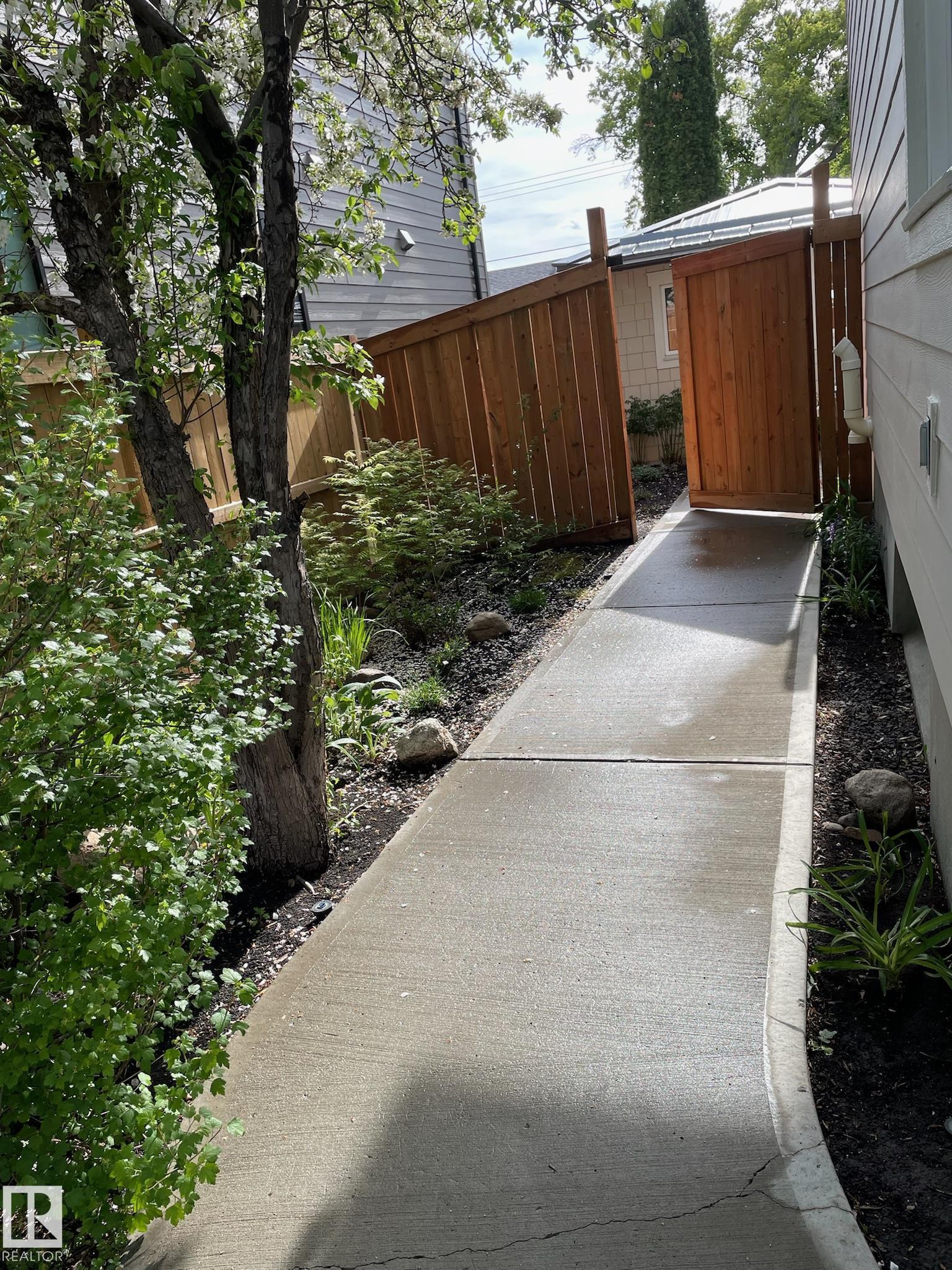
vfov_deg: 67.3
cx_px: 476
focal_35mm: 26
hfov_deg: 53.1
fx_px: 953
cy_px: 635
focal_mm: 4.2
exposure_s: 1/1082
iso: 32
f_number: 1.6
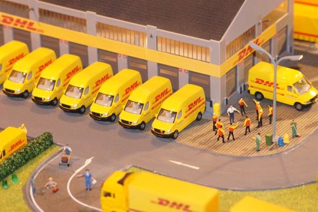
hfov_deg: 15.2
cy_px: 106
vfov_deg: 10.2
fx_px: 1192
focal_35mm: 135
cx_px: 159
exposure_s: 1/160
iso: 3200
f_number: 5.6
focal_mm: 90
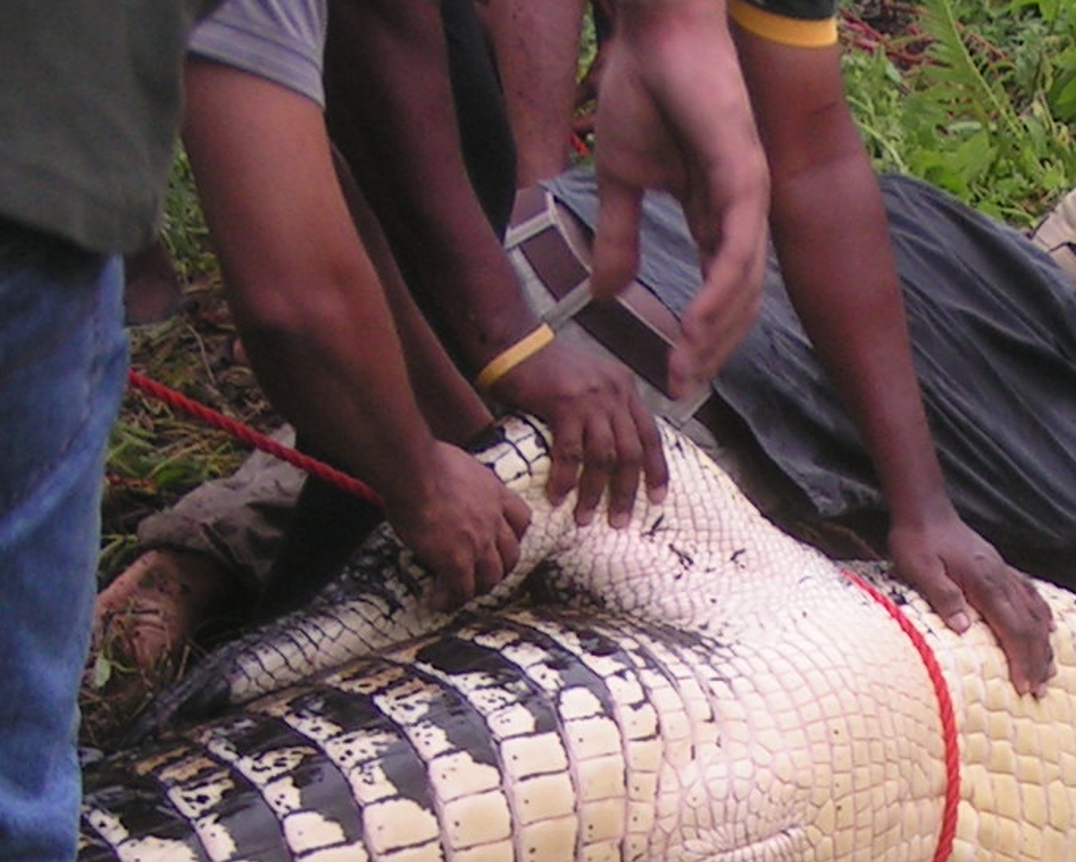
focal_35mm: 112
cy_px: 643
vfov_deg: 13.7
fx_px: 3568
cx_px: 827
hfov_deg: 17.0
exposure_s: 1/40
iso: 50
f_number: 3.2
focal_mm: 5.8
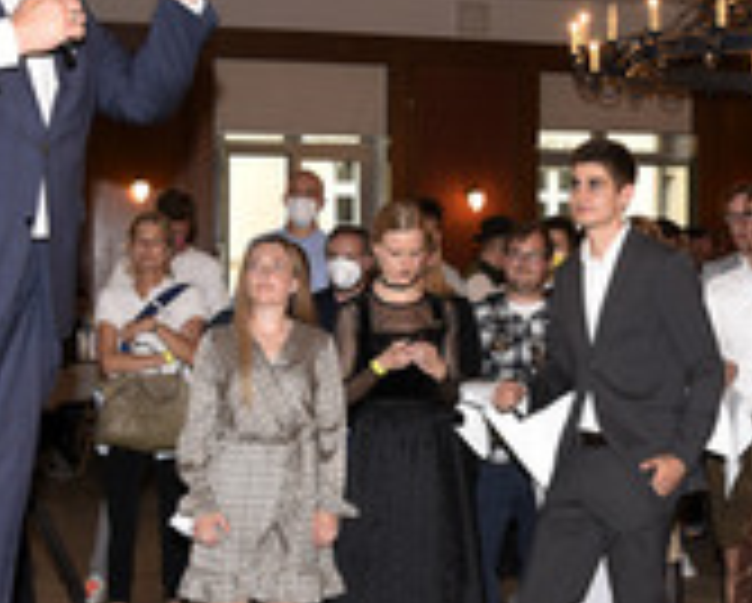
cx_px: 525
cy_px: 342
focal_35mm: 76
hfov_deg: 24.9
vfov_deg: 20.2
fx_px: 1693
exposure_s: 1/80
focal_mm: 30
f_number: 6.3
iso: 1250
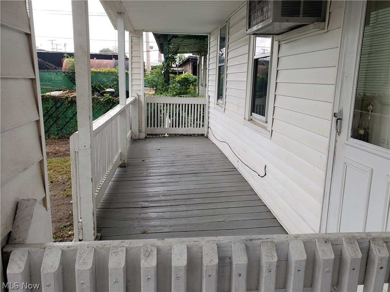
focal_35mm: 26
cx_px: 195
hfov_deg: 67.3
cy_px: 146
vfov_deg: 53.1
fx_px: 293
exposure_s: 1/120
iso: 50
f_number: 2.4
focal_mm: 4.3
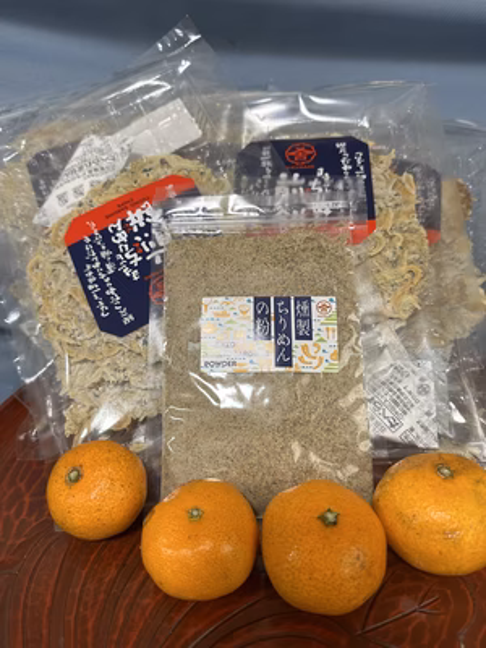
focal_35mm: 24
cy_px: 324
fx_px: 449
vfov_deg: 71.6
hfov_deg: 56.8
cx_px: 243
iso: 200
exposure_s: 1/100
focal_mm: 6.86
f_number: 1.78
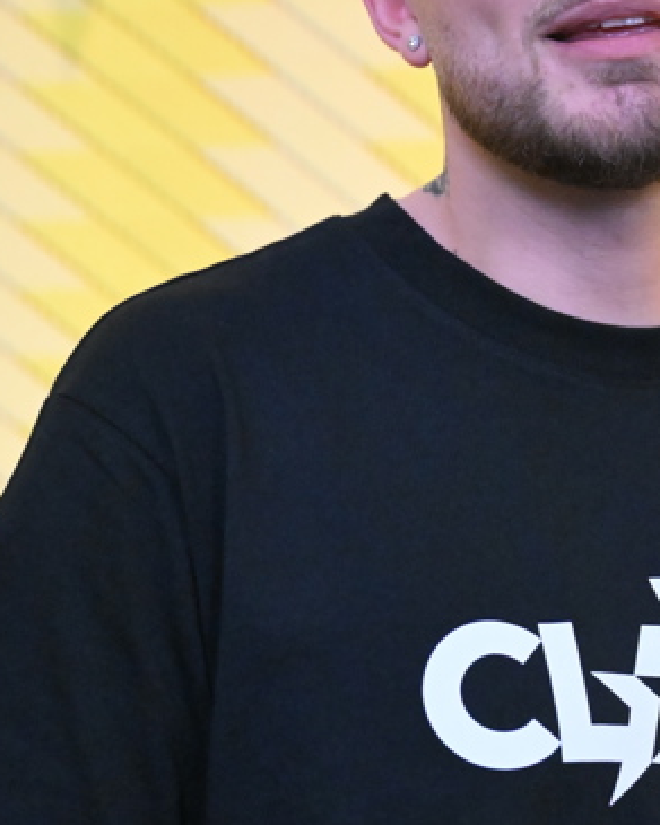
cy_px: 607
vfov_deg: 16.4
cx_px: 642
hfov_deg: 13.0
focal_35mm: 117
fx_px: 2857
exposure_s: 1/2500
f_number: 2.8
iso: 10000
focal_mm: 44
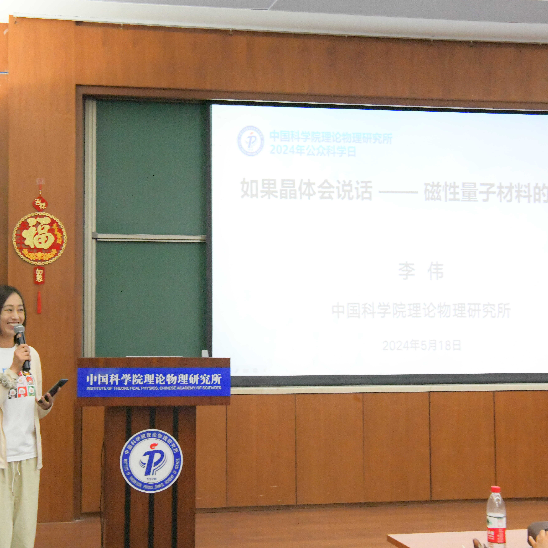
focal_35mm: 59
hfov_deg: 29.0
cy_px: 271
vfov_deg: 29.1
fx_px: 1057
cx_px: 219
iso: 25600
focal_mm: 44
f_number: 9
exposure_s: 1/160
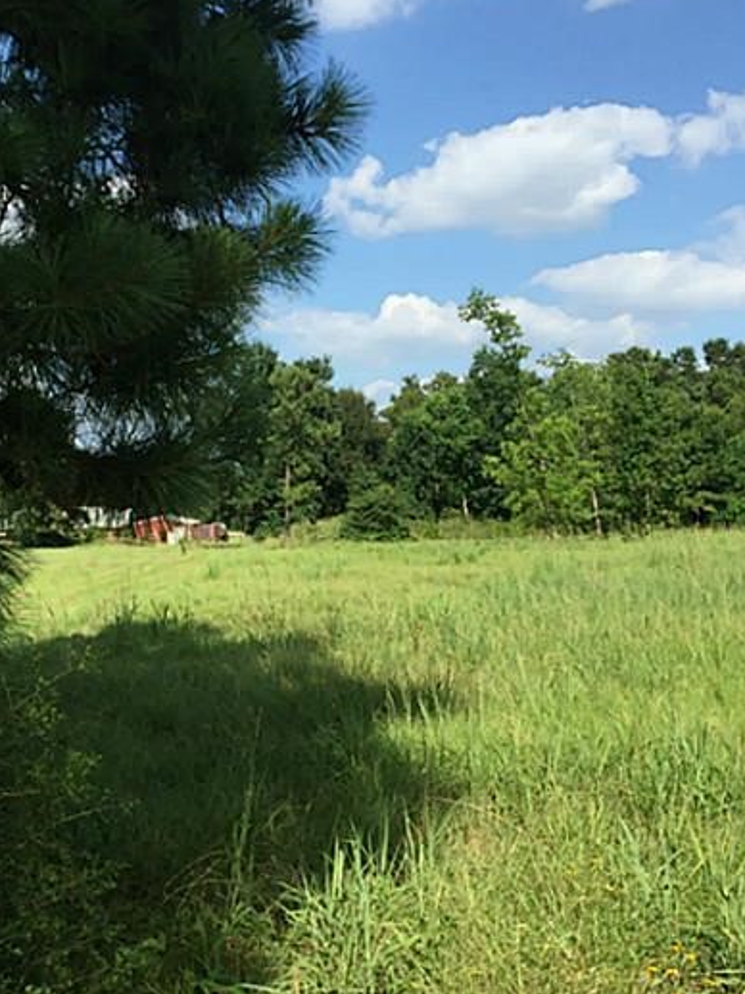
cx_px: 301
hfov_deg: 33.5
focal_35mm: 43
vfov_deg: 43.8
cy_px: 537
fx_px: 1235
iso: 32
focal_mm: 4.15
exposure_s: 1/1799
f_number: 2.2
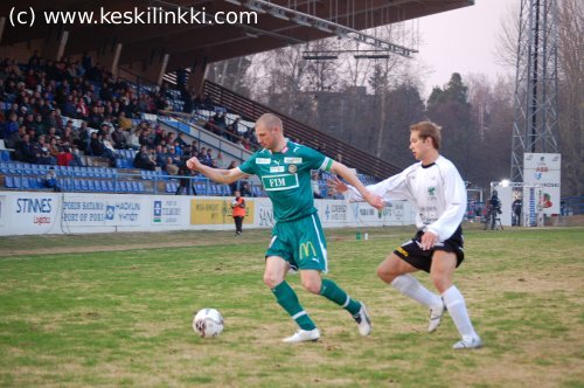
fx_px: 1823
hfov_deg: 18.2
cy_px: 194
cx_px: 292
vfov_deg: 12.1
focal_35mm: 112
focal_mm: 75
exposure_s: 1/320
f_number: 4.5
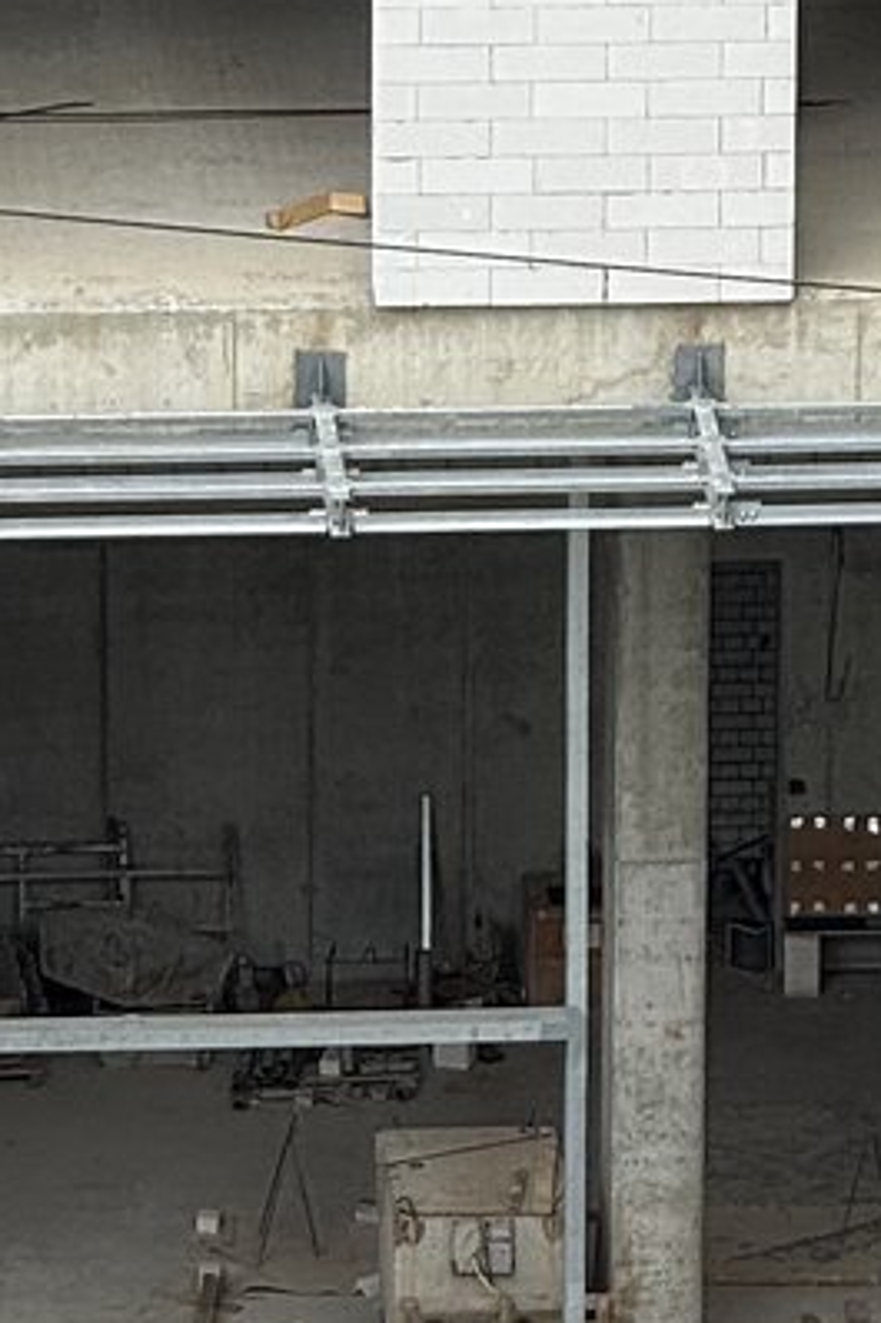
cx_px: 552
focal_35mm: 502
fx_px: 18442
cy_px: 2483
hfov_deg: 2.7
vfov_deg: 4.1
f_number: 2.8
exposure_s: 1/155
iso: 50
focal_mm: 15.66
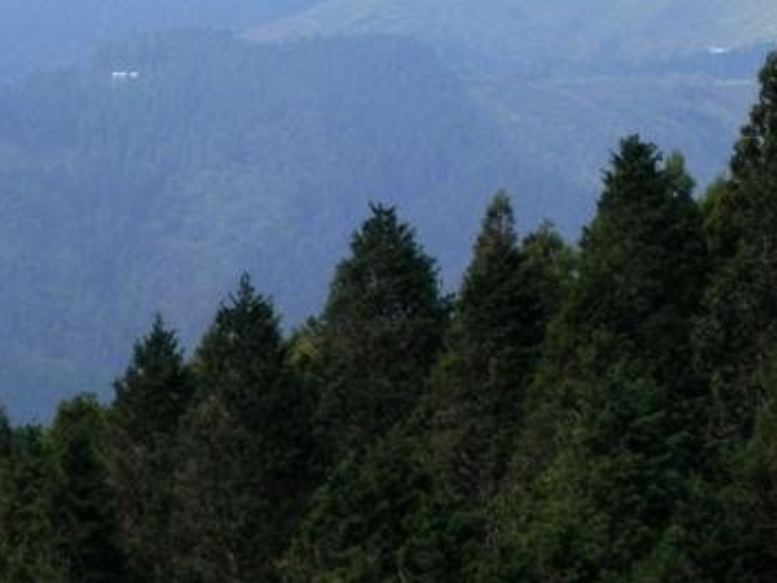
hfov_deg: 5.7
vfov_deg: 4.3
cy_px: 101
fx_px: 7836
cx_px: 427
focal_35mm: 349
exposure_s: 1/500
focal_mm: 27.5
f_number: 5.5
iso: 80
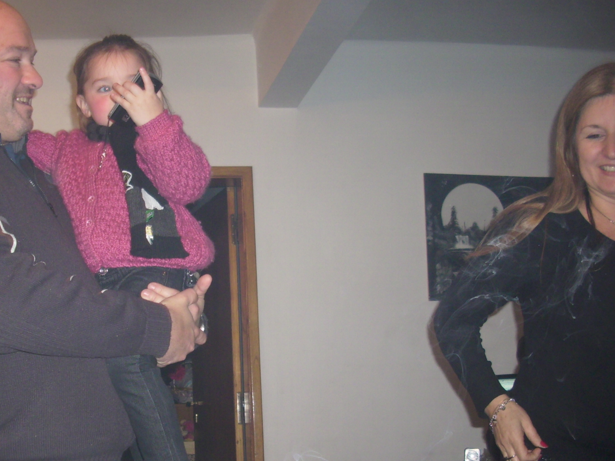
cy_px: 289
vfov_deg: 30.1
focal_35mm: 48
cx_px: 227
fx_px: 853
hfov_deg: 39.4
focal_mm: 6.2
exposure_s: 1/30
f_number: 2.8
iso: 100
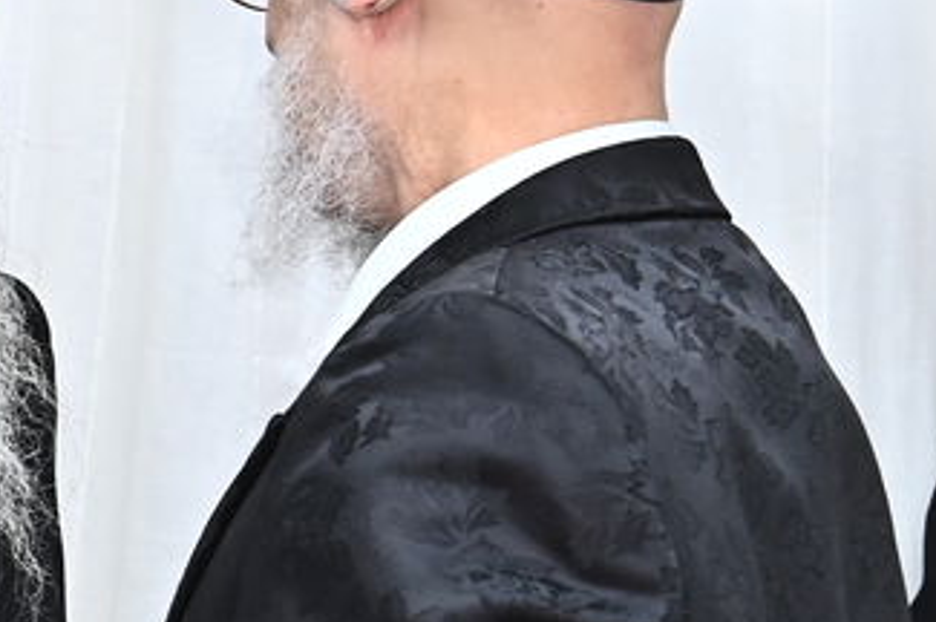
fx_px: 5376
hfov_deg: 9.8
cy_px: 251
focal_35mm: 207
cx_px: -144
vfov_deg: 6.6
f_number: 7.1
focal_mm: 48
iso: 1250
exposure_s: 1/200
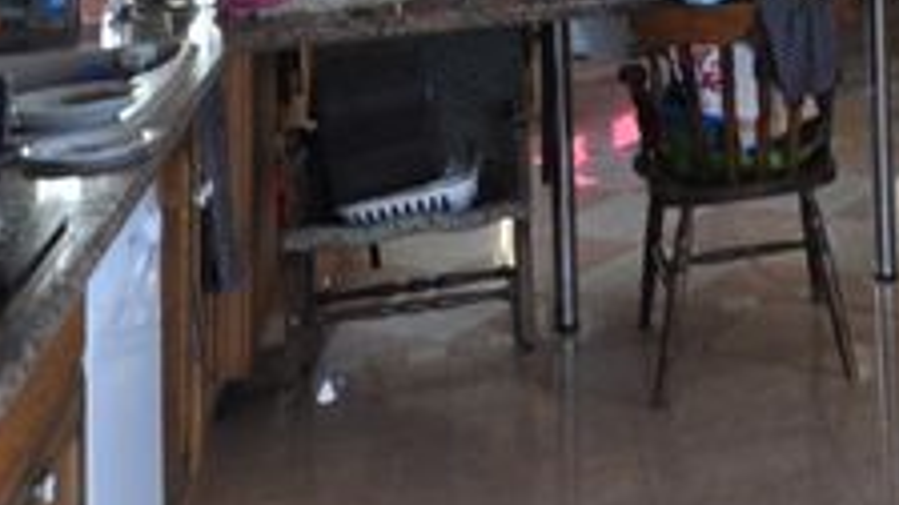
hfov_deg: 28.8
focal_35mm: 66
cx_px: 993
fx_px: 1573
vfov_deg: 14.9
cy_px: -507
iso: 400
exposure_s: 1/60
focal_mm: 10
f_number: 4
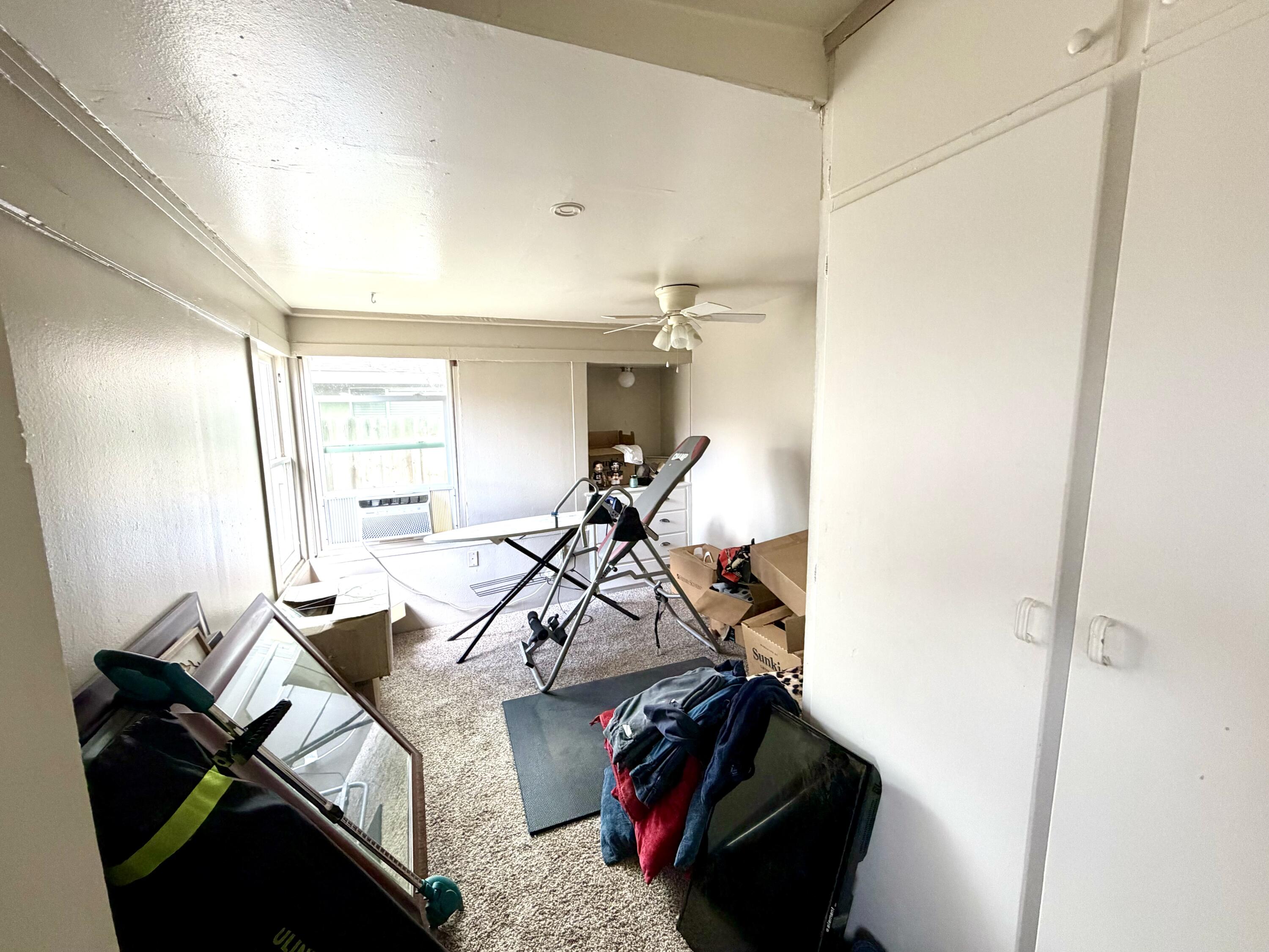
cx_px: 634
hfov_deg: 102.1
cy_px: 476
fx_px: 513
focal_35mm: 14
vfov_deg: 85.7
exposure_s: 1/94
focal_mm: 2.22
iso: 320
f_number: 2.2
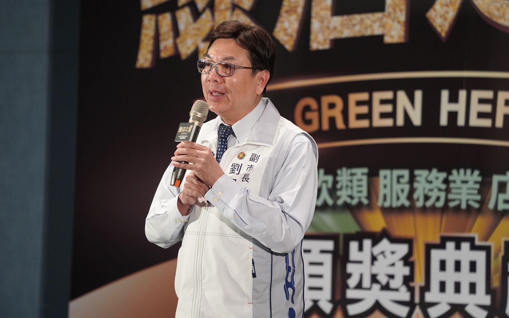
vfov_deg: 6.4
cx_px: 254
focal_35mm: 205
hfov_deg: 10.2
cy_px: 152
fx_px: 2844
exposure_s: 1/250
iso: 5000
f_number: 5.6
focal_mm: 200
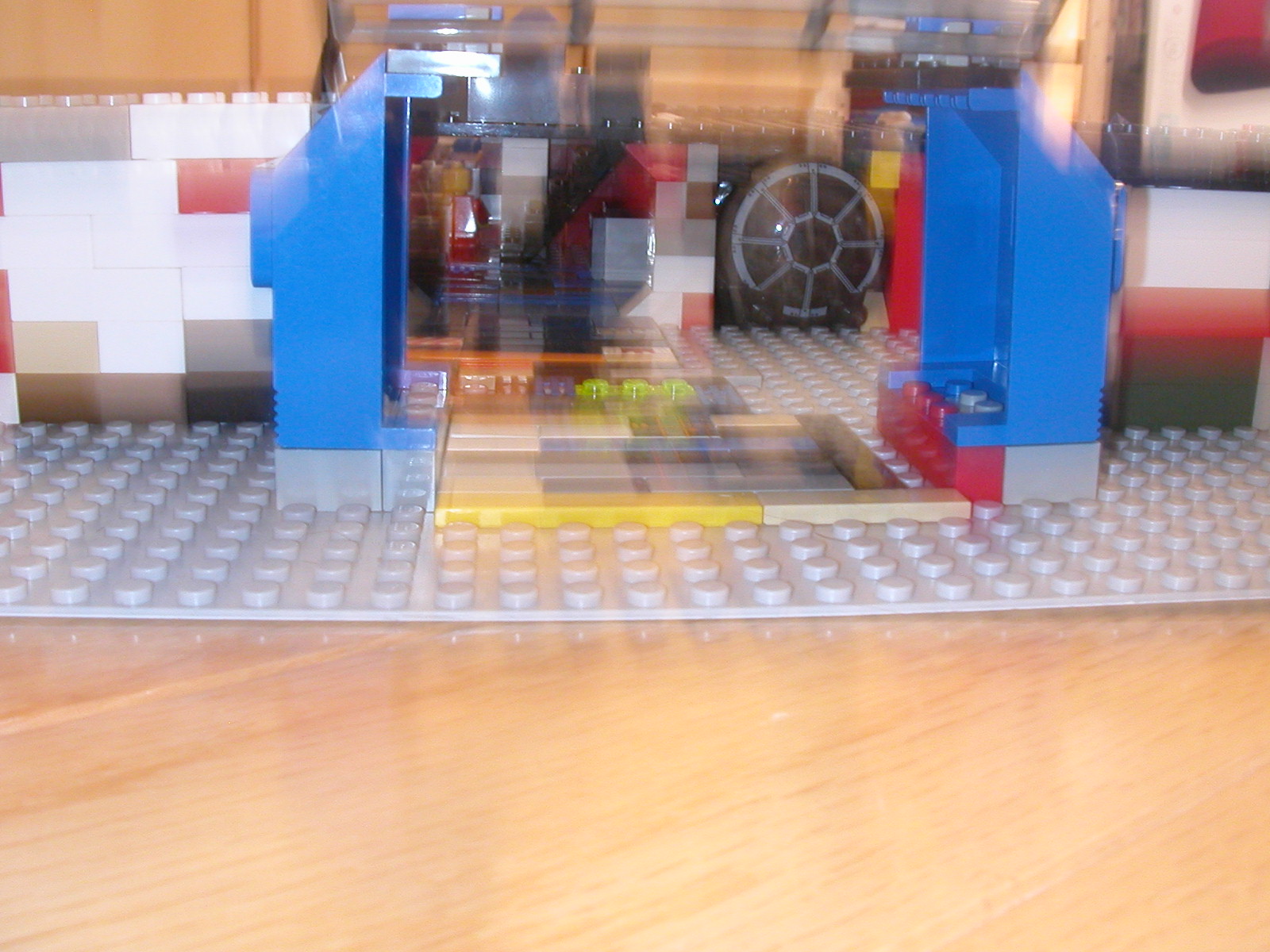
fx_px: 1357
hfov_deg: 50.1
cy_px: 476
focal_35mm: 37
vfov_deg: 38.7
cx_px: 635
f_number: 4.5
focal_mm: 5.6
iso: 200
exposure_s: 1
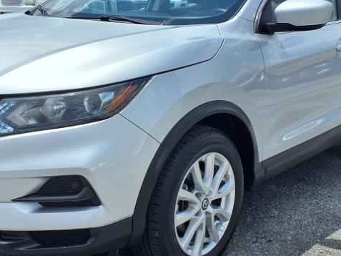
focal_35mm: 58
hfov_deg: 33.1
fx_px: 571
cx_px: 132
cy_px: 111
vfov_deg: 25.2
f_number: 1.9
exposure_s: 1/3333
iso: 40
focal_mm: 3.58
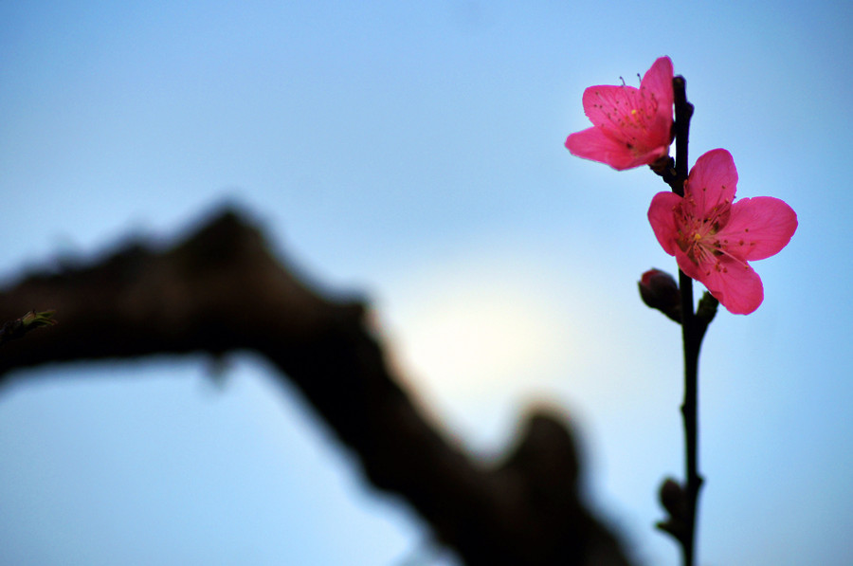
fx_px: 3194
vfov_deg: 10.1
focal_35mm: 135
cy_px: 283
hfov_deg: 15.2
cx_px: 426
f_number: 4
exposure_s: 1/160
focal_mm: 90
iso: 125
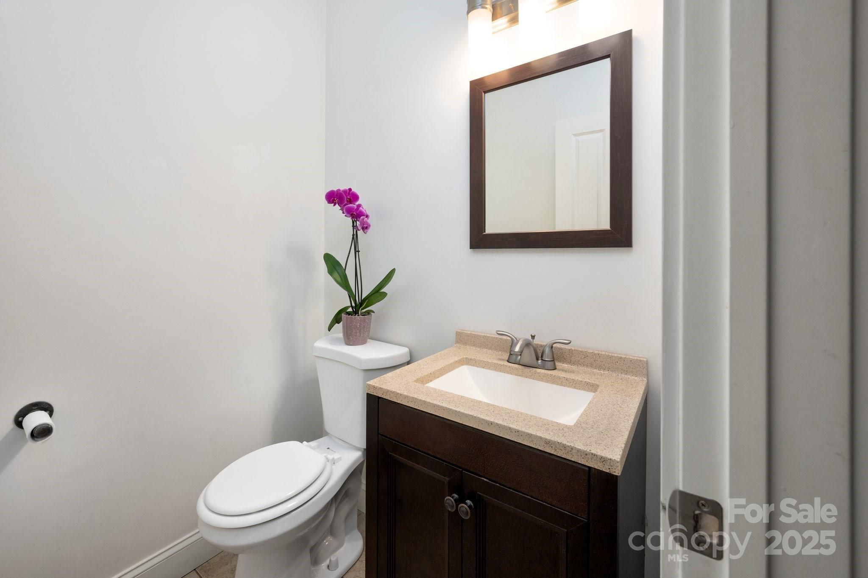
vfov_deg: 81.1
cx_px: 434
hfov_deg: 104.3
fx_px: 337
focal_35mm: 14
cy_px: 289
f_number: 8
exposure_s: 1/15
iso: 200
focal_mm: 14
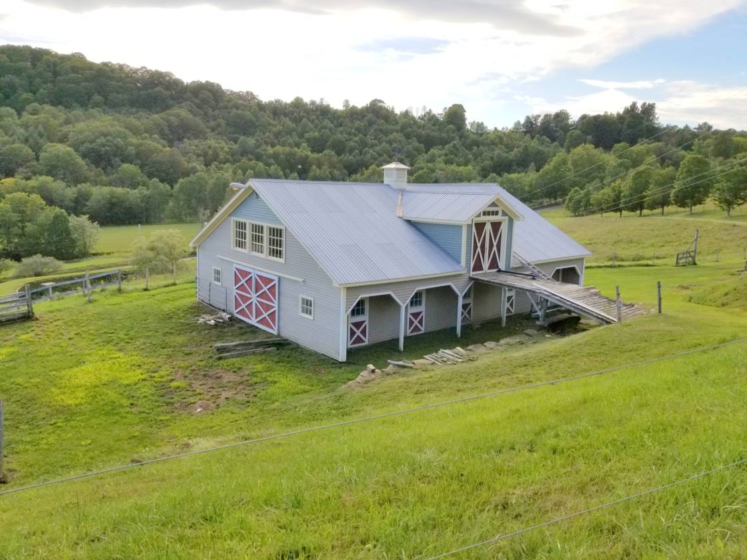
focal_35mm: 26
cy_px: 280
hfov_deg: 67.3
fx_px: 561
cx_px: 374
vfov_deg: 53.1
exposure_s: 1/1964
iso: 50
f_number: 1.7
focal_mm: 4.25
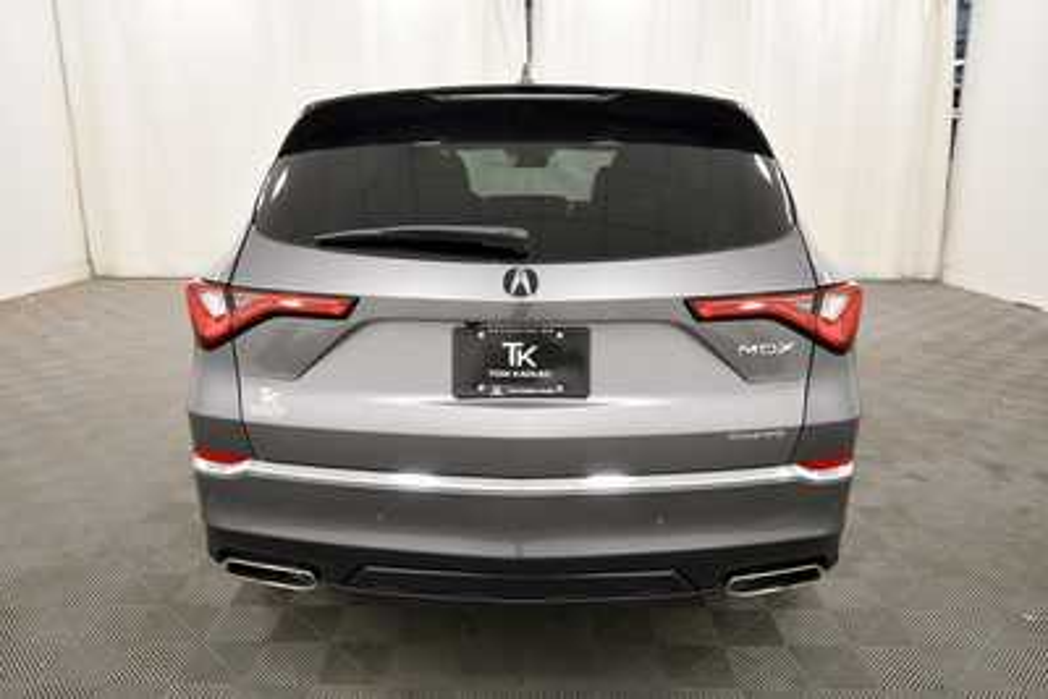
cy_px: 350
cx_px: 524
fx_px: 786
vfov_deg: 48.0
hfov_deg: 67.4
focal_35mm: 27
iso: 1000
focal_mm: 18
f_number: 5.3
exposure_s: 1/125
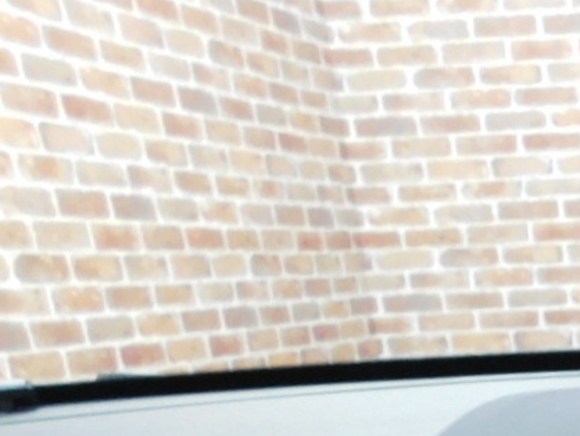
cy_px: 828
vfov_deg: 14.4
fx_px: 1475
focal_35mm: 88
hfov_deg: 18.9
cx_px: 928
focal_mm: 4
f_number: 3
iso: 400
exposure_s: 1/20
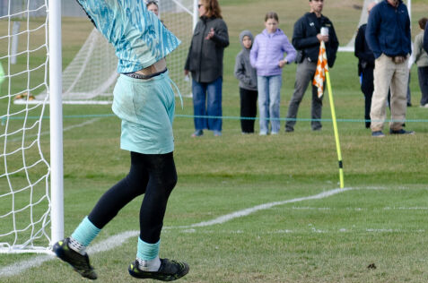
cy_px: 138
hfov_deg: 3.8
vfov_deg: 2.5
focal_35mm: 545
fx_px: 6466
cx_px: 169
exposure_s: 1/500
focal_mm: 98
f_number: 5.6
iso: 200
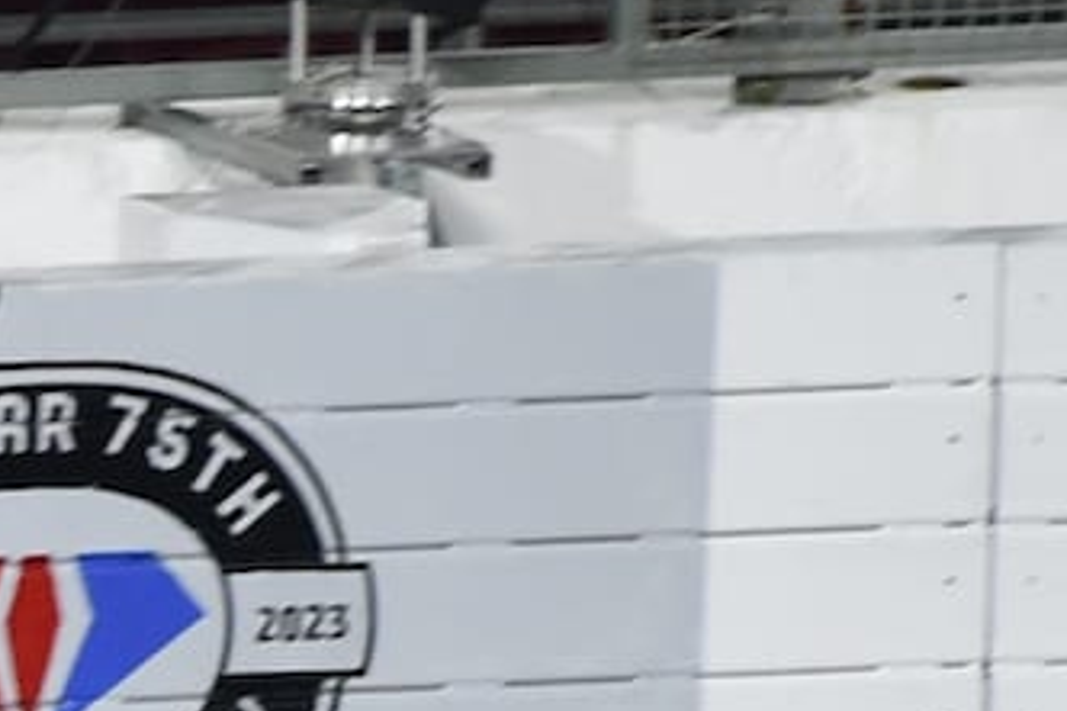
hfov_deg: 1.1
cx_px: -1835
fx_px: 53558
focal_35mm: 1808
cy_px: 2053
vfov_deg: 0.8
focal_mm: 300
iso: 2500
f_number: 5.6
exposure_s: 1/640
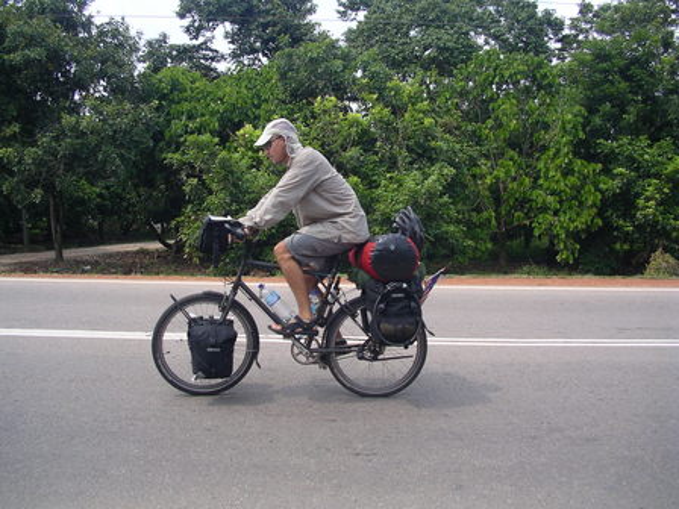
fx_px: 726
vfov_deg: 38.7
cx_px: 340
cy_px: 254
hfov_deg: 50.1
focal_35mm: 37
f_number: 2.8
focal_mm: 5.7
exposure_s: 1/500
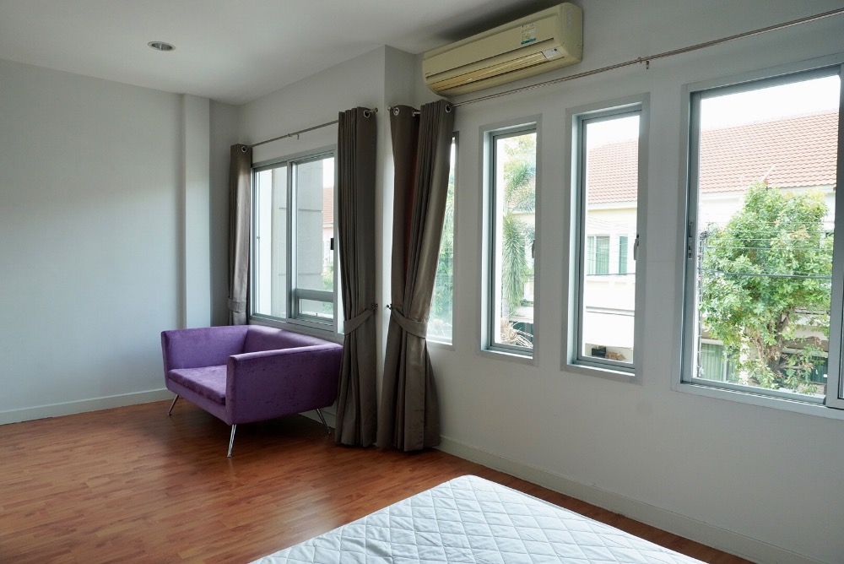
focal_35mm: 24
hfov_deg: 73.7
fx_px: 563
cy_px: 282
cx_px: 422
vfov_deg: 53.2
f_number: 9
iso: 500
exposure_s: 1/60
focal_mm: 16
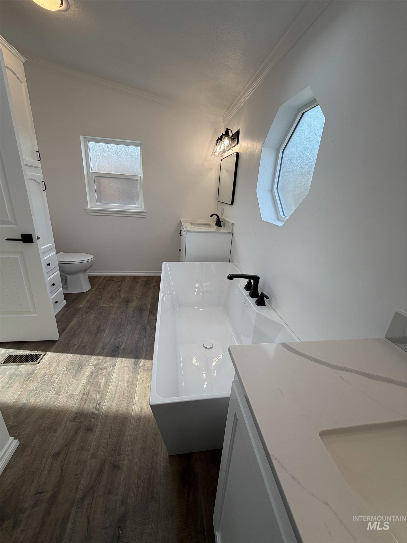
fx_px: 219
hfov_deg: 85.7
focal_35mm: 14
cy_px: 272
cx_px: 204
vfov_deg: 102.1
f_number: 2.2
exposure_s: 1/120
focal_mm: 2.22
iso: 64
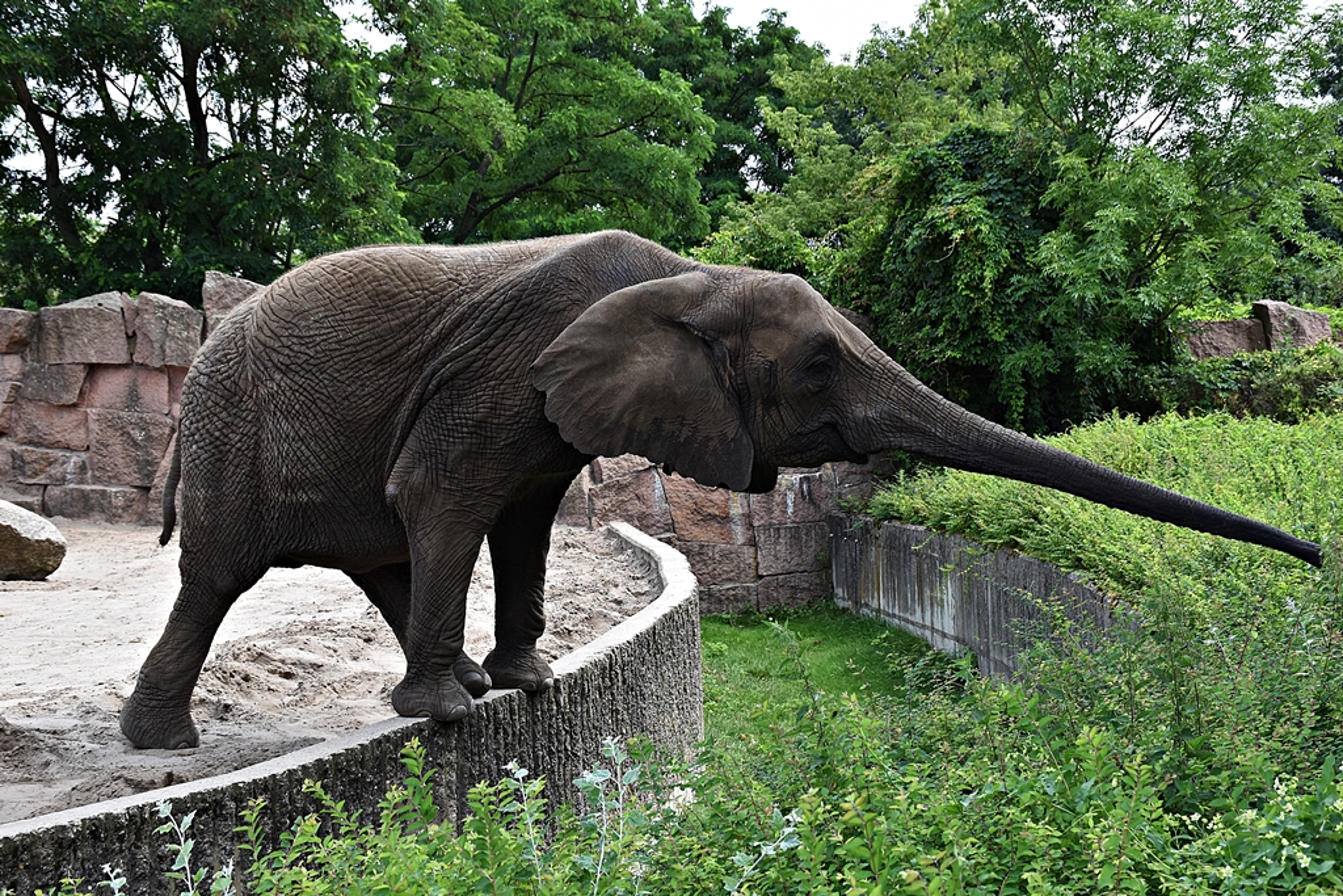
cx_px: 672
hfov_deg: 35.0
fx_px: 2127
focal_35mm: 57
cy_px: 448
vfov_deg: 23.8
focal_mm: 38
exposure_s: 1/250
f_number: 8
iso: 220
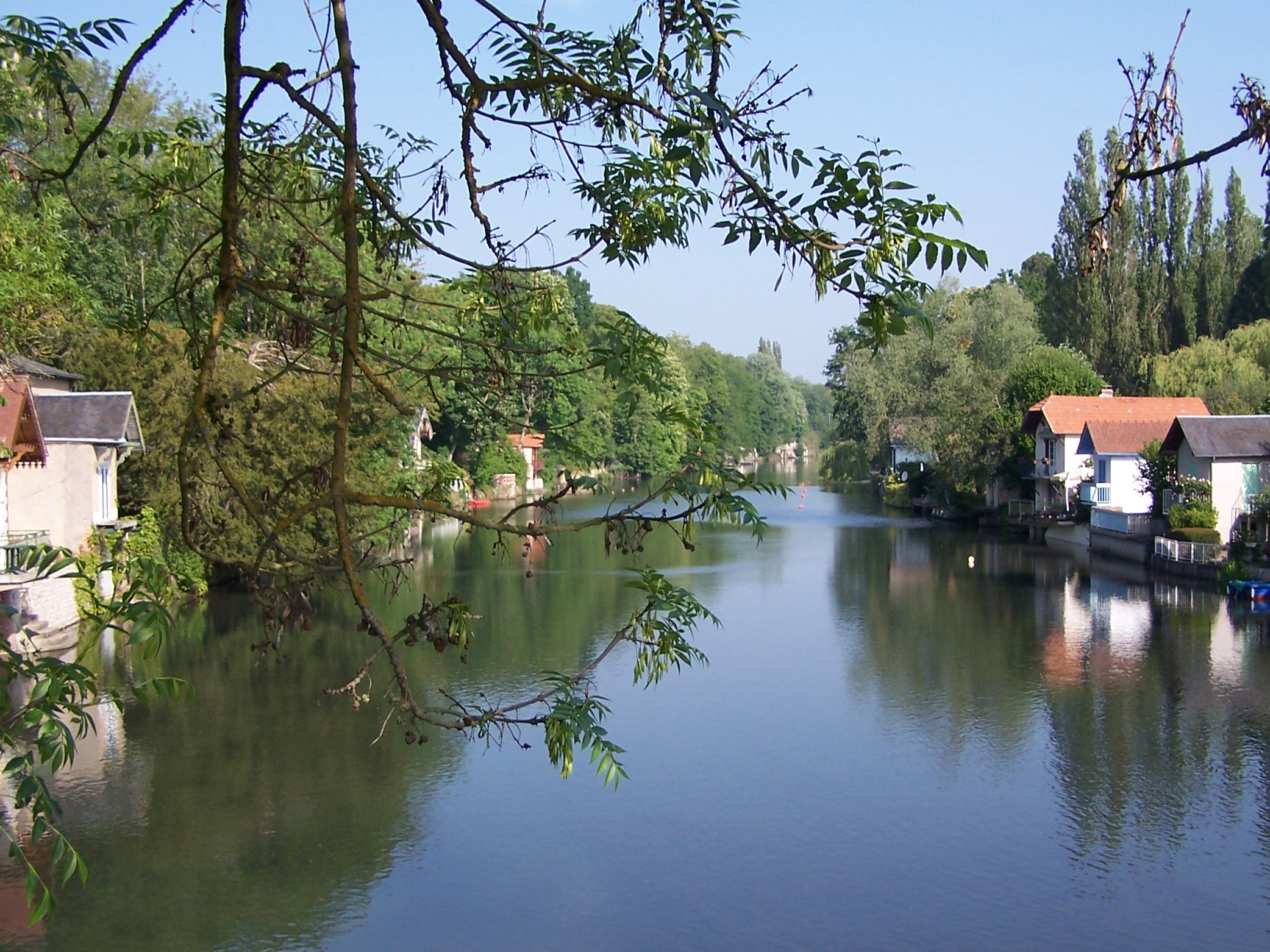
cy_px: 515
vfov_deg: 30.9
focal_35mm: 47
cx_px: 712
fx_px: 1724
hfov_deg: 40.4
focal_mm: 6.3
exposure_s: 1/800
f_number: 2.8
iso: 80
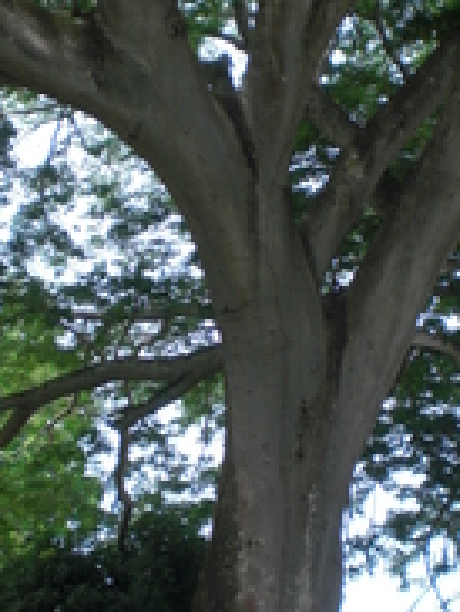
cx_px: 329
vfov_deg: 20.8
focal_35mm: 94
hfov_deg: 15.7
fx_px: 1662
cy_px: 289
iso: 64
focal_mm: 6.3
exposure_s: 1/160
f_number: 3.1
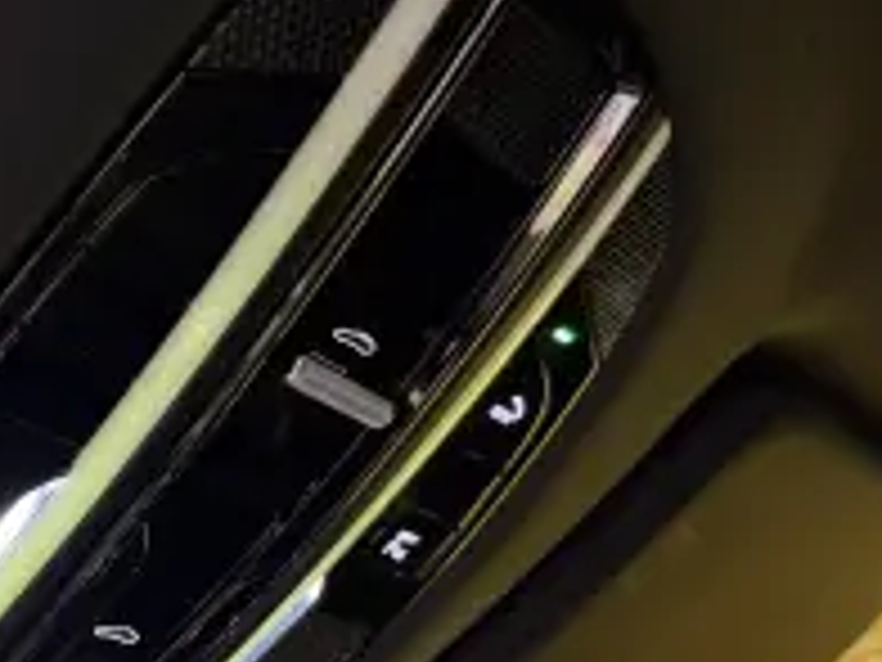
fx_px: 1121
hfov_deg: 41.2
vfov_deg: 32.1
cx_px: 184
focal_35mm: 44
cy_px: 518
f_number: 1.78
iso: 1600
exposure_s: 1/28
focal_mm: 6.76
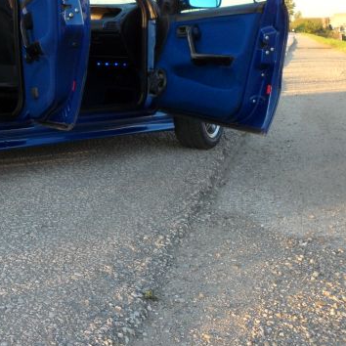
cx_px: -21
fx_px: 611
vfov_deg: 30.7
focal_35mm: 54
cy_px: 57
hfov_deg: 29.0
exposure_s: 1/90
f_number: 3.5
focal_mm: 4.9
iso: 80
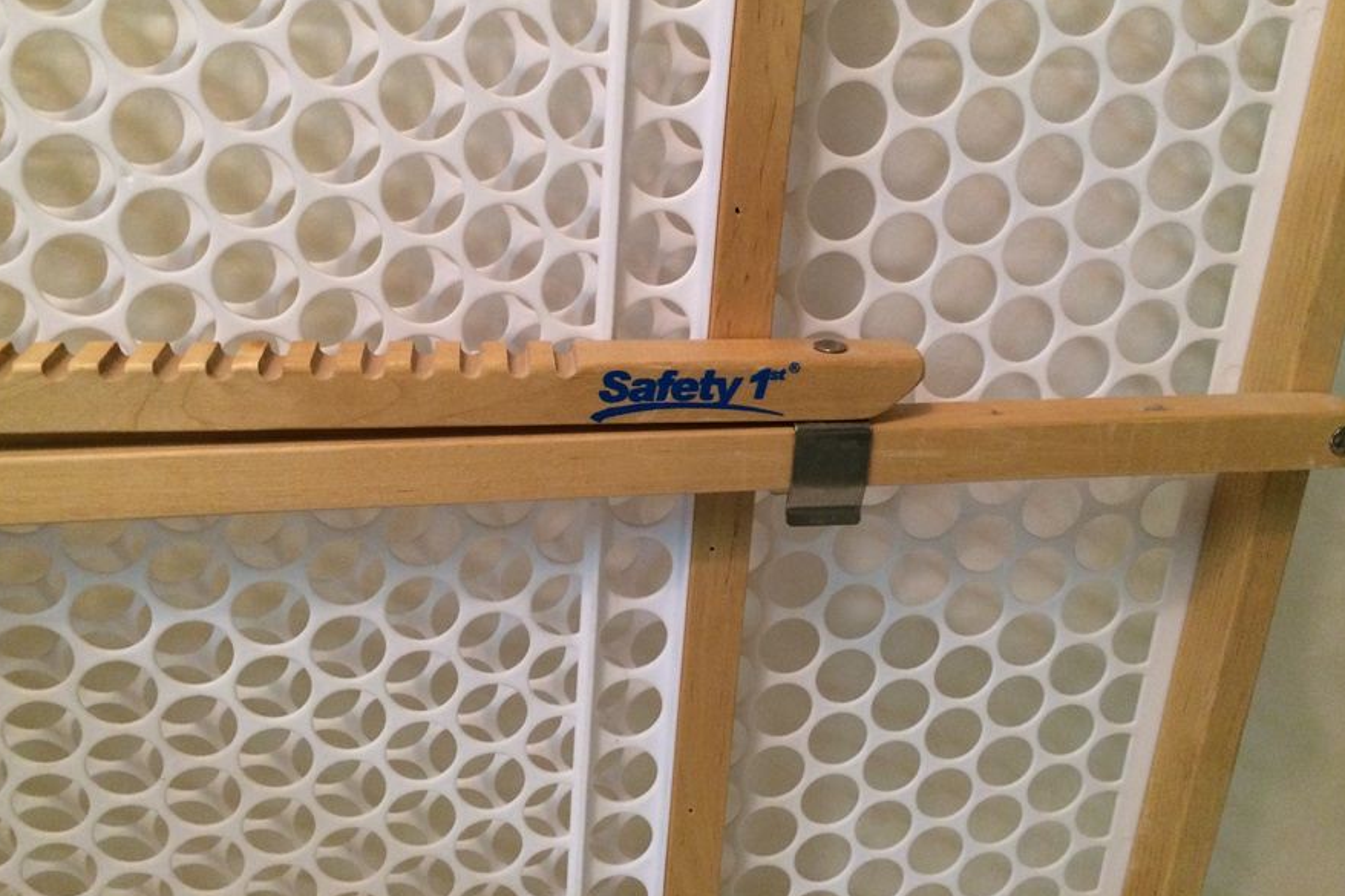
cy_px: 388
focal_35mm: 32
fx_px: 1195
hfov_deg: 58.7
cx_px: 676
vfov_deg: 41.0
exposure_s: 1/30
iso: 250
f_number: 2.2
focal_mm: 4.12
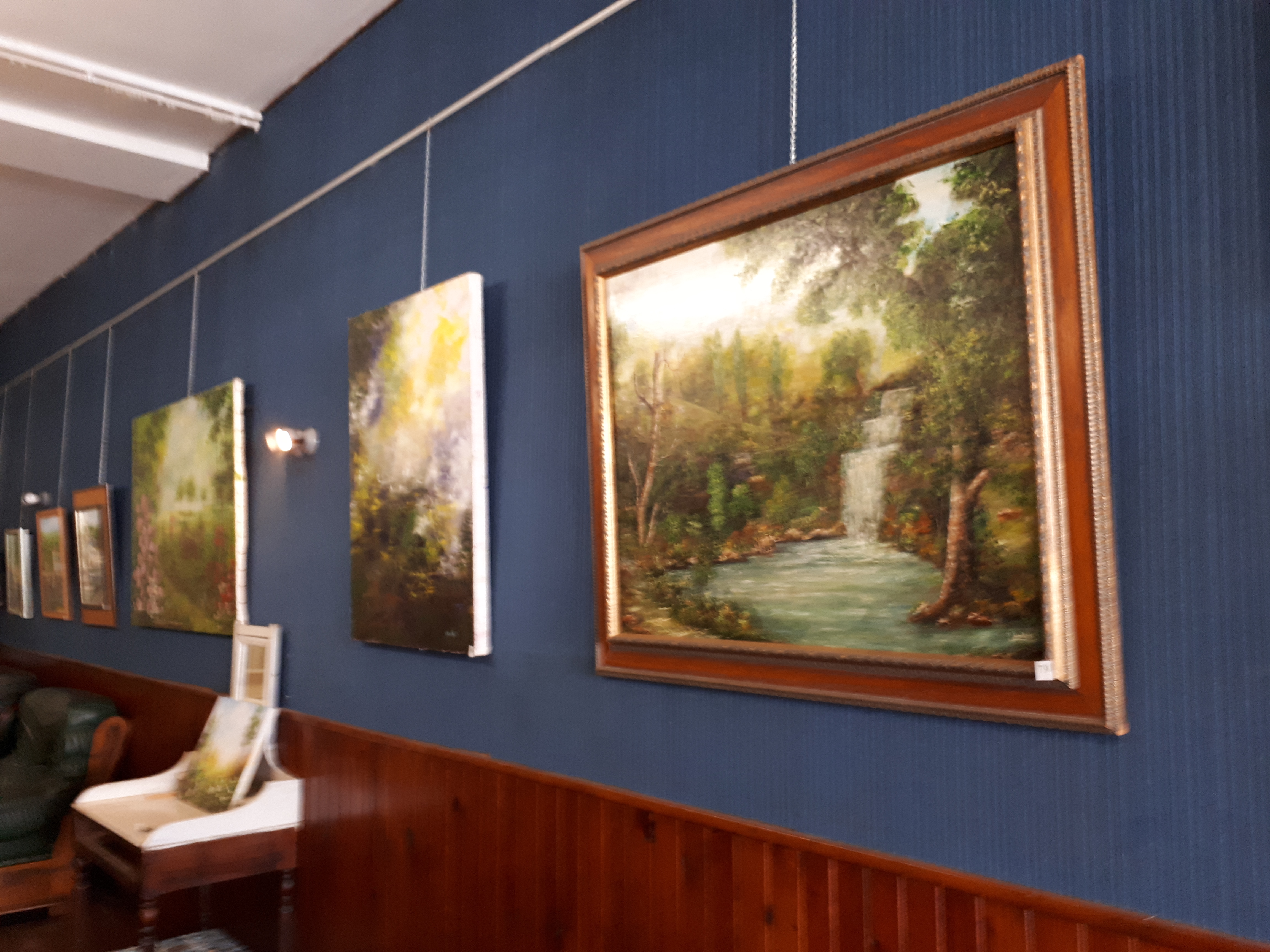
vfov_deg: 51.4
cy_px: 476
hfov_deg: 65.3
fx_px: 991
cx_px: 635
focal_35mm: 27
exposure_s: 1/15
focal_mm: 3.6
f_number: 1.9
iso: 160
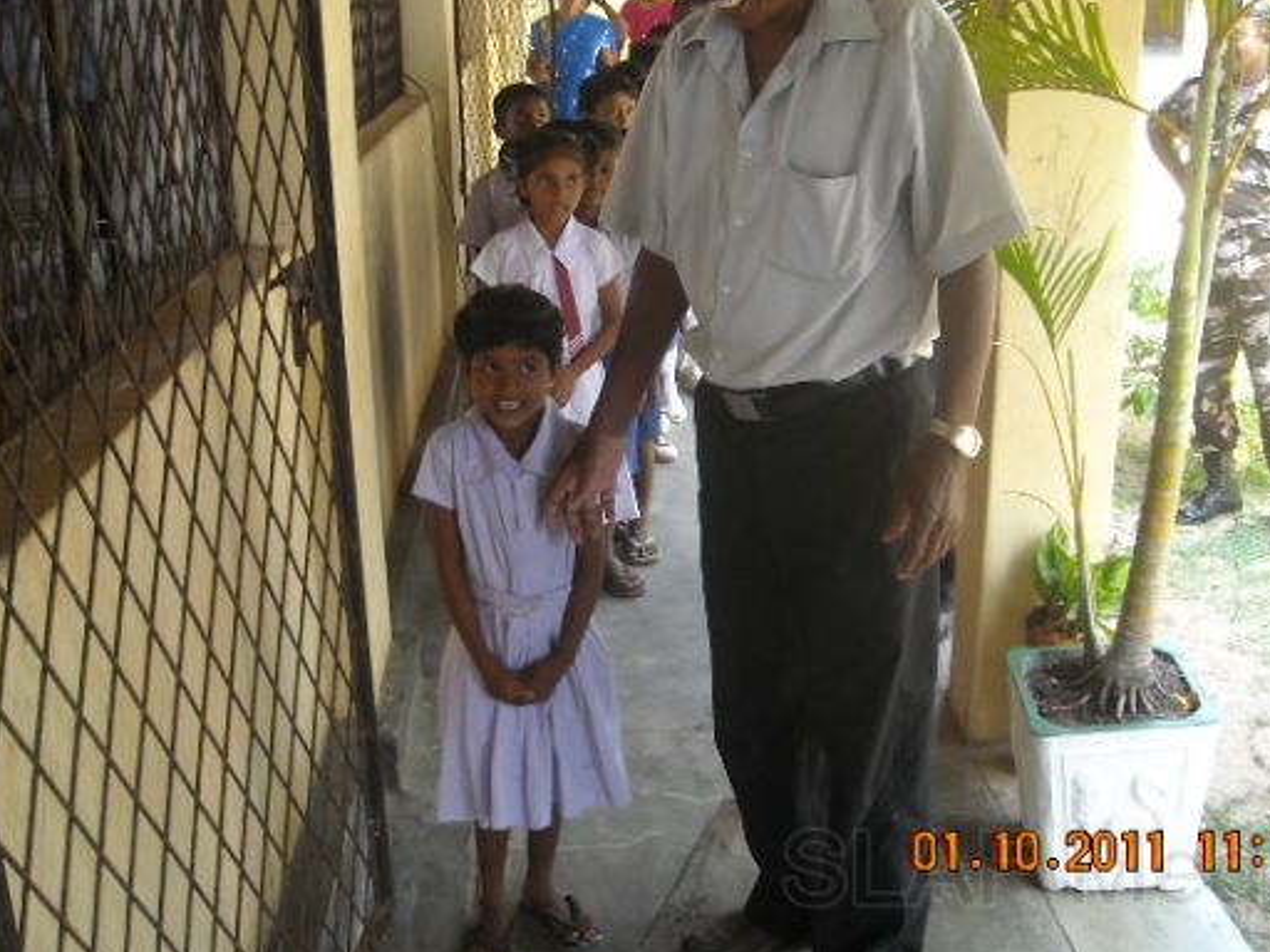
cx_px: 642
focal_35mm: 41
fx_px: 1504
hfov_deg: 45.8
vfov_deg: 35.1
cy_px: 412
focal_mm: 5.7
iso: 118
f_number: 2.8
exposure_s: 1/60
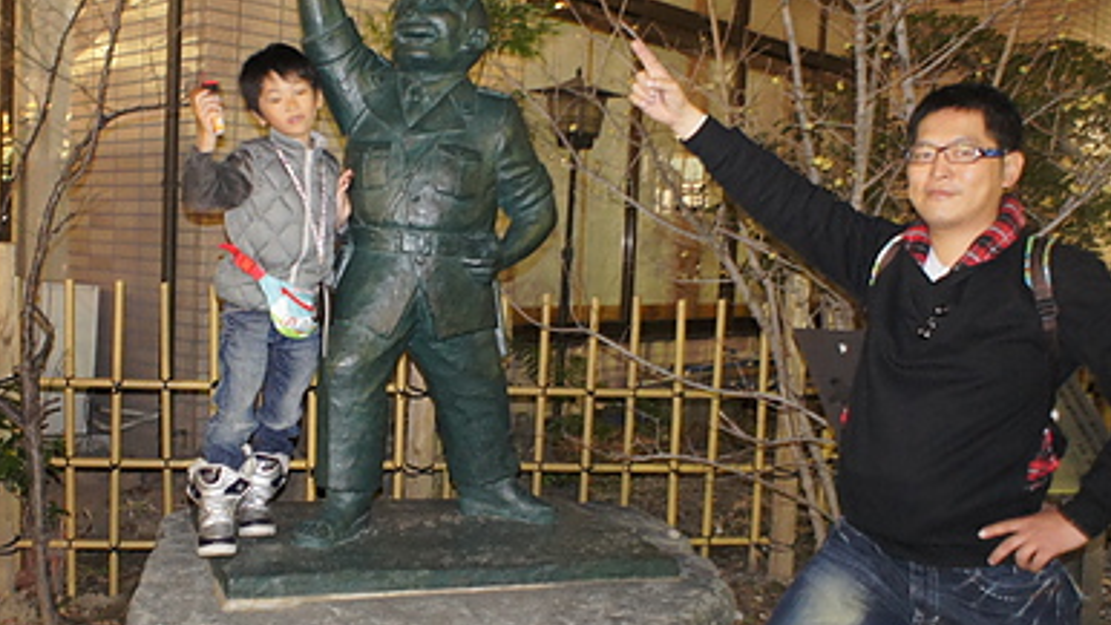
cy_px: 338
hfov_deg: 51.2
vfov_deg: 30.4
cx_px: 432
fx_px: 1149
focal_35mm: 39
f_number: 2.8
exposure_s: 1/2.5
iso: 1600
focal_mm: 16
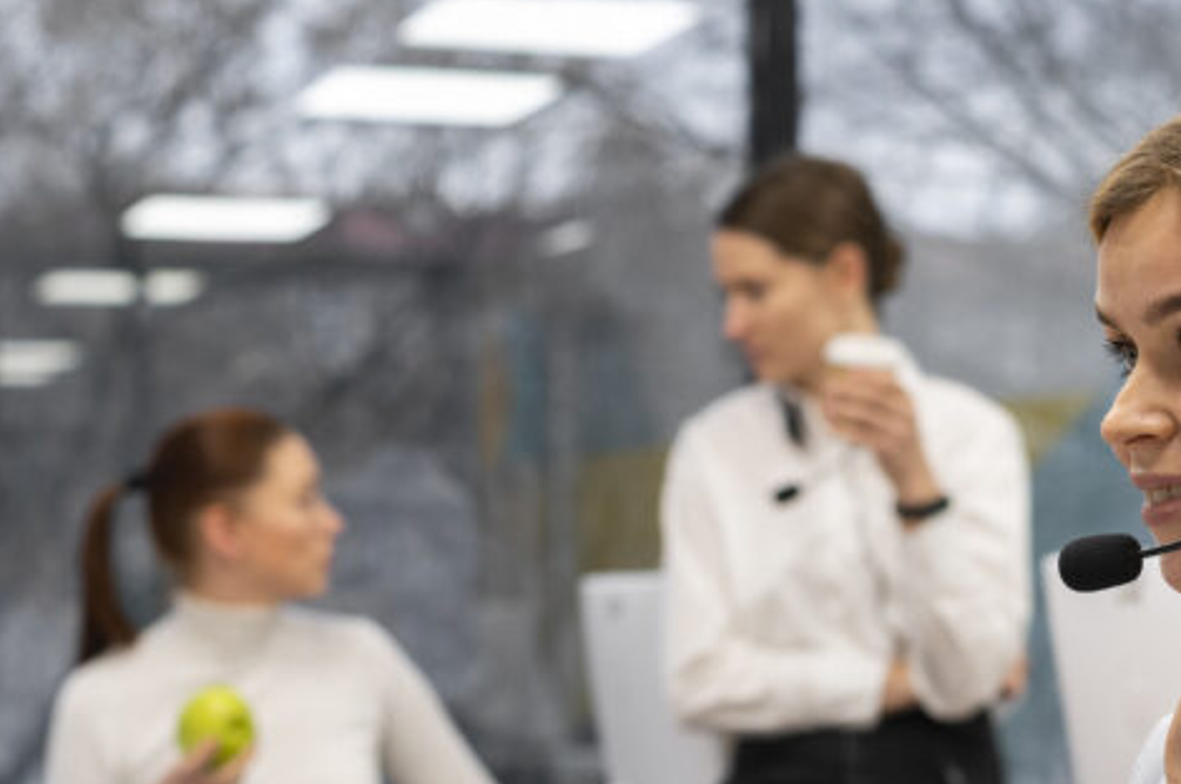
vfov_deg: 12.4
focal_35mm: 109
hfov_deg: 18.7
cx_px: 759
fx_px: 3571
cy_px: 725
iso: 800
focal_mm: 50
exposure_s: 1/200
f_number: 3.2
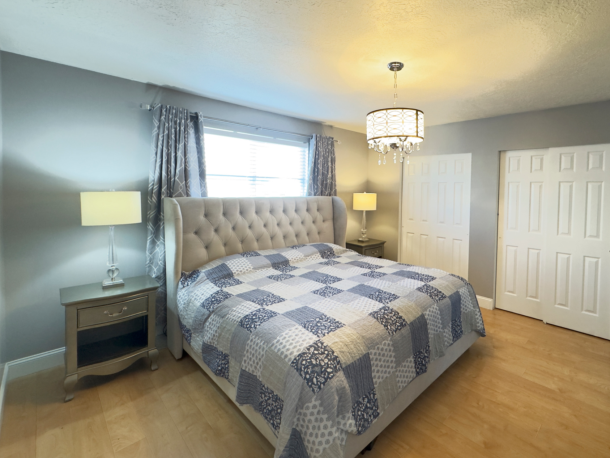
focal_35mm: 17
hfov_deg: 89.8
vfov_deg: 74.4
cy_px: 199
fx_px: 300
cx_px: 369
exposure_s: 1/60
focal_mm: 2.22
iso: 640
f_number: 2.2
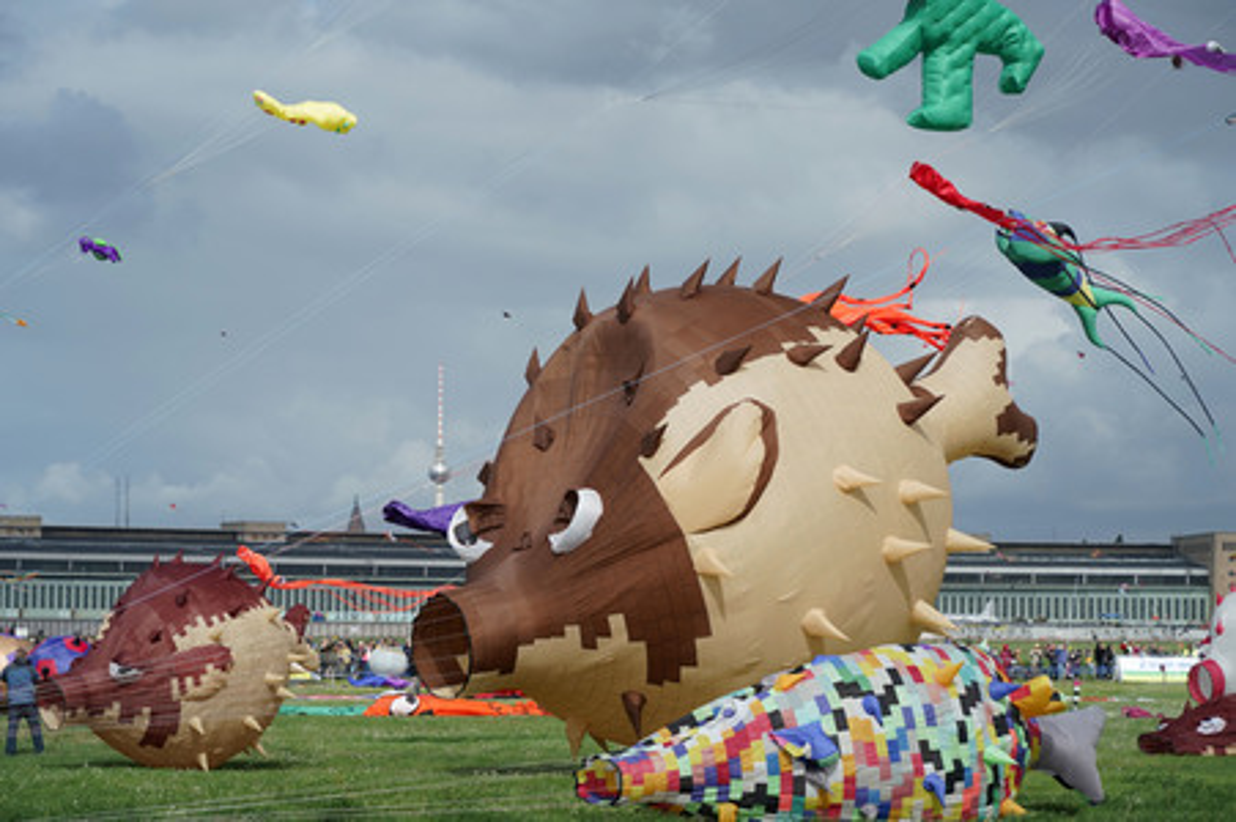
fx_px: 3774
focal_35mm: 110
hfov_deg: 18.6
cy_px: 411
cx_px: 618
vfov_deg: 12.4
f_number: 8
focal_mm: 110
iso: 640
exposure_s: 1/800
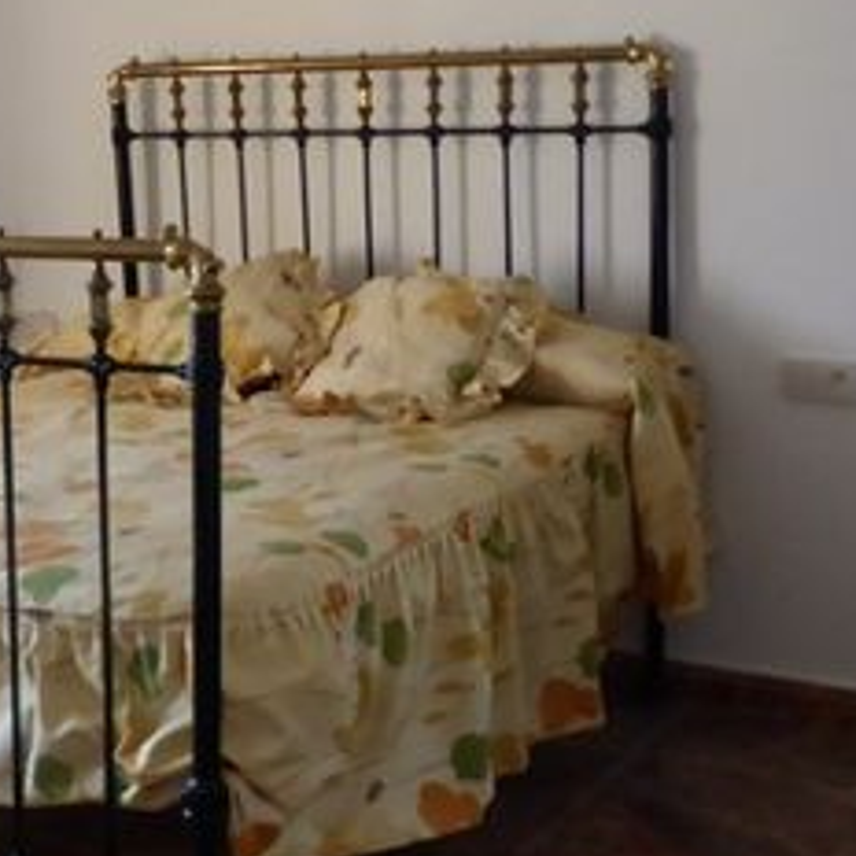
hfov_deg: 23.9
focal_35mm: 67
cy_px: 395
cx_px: -113
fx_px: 1874
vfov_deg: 25.7
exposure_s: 1/25
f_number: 3.3
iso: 400
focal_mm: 4.3
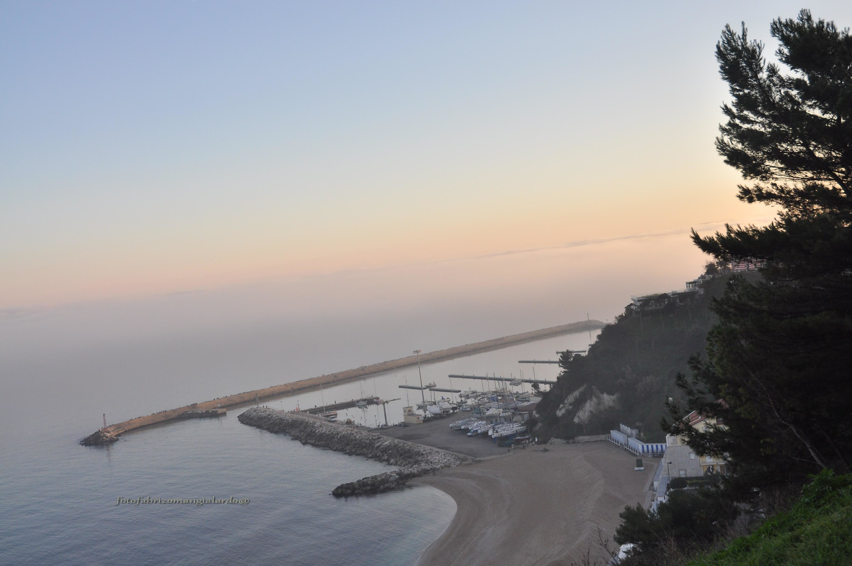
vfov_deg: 28.9
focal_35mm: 46
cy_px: 283
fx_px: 1099
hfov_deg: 42.4
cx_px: 426
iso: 500
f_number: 6.3
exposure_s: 1/500
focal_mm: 31
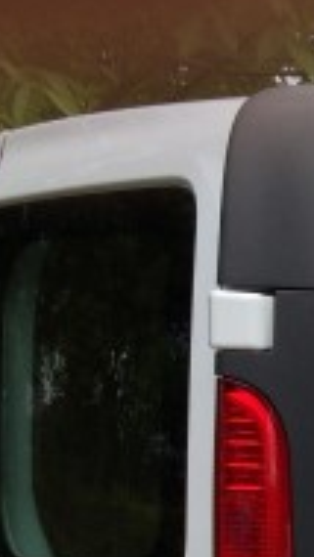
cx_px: 728
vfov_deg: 18.5
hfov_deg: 9.8
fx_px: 1627
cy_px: 665
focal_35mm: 110
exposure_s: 1/1786
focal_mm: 4.12
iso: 40
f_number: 2.2
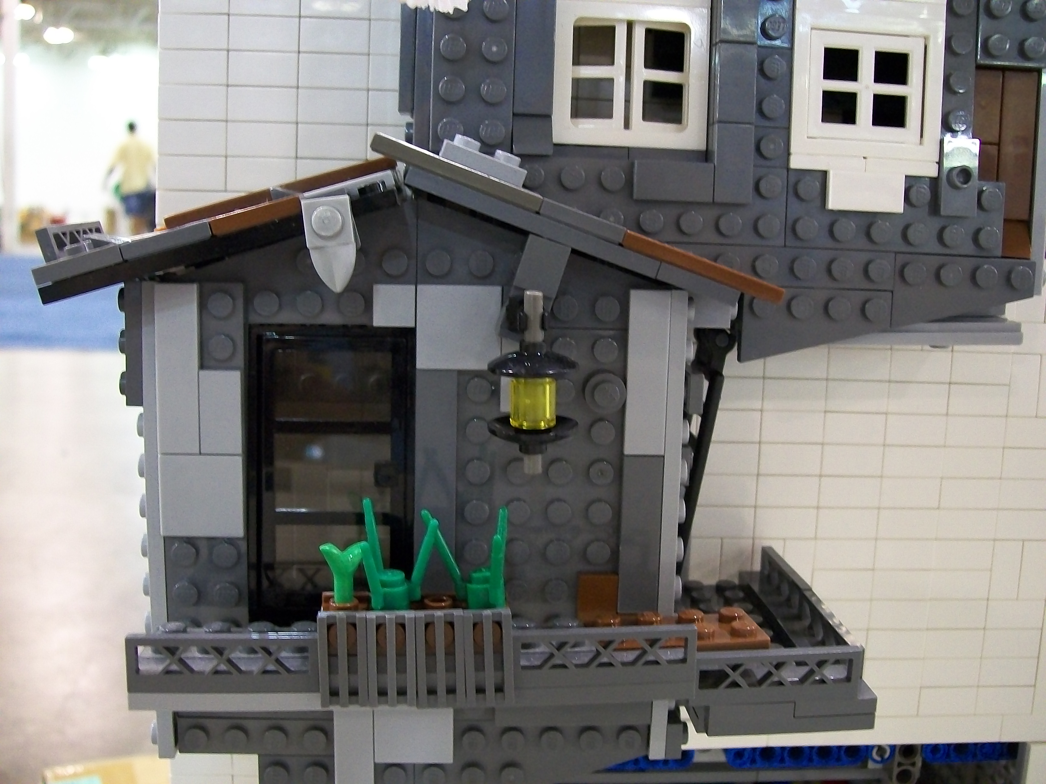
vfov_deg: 39.7
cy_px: 392
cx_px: 523
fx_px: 1088
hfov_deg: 51.4
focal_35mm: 36
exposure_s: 1/8
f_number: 2.7
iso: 240
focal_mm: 6
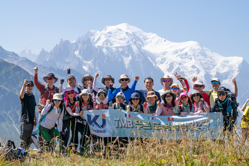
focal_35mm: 105
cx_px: 124
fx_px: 726
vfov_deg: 13.0
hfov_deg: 19.5
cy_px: 83
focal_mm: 70
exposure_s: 1/800
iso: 200
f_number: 7.1
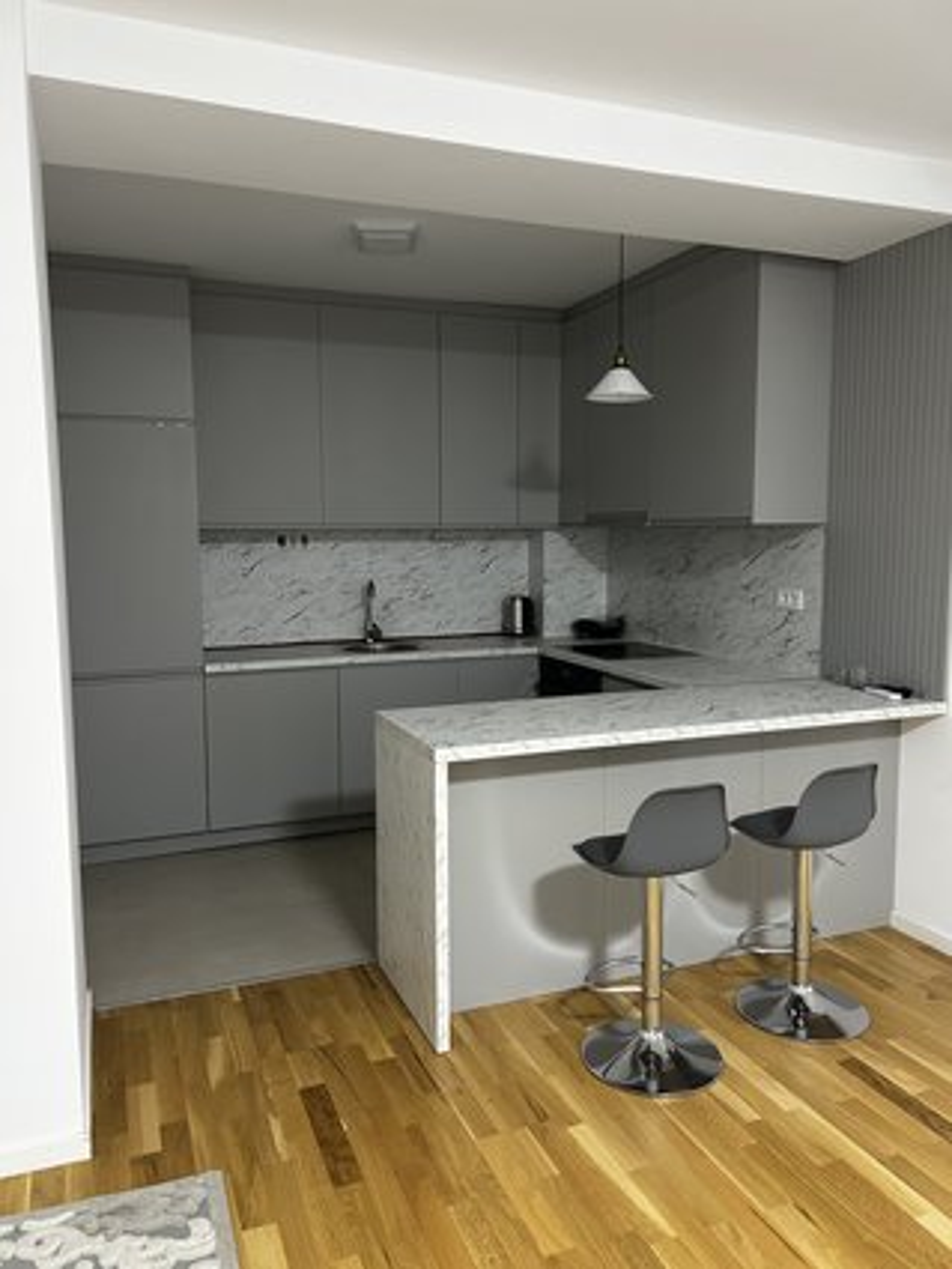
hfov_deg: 53.1
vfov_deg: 67.3
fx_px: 953
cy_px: 634
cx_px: 476
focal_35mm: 26
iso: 200
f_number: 1.5
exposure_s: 1/50
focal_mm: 5.7
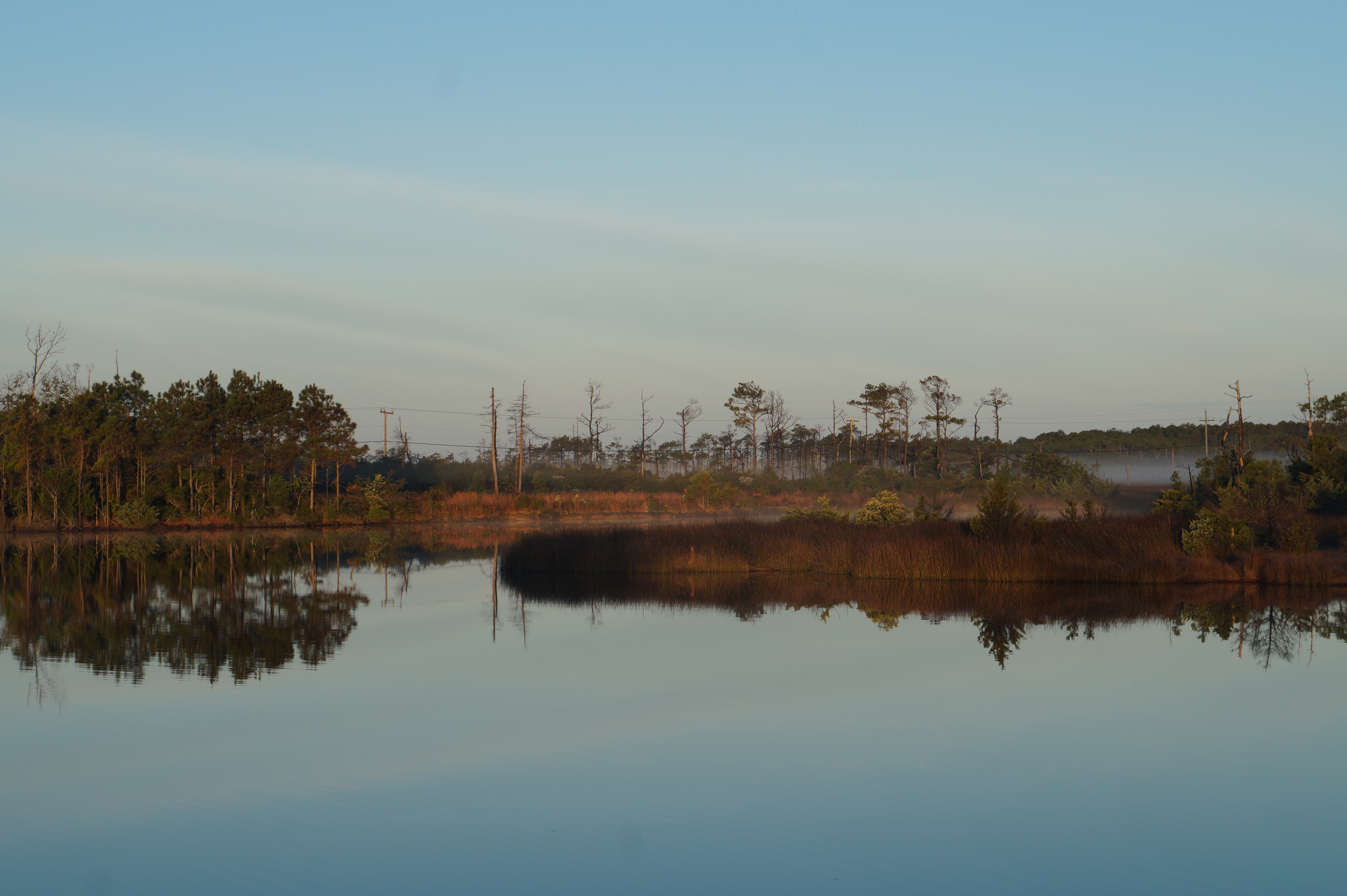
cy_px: 448
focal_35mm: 82
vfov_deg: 16.5
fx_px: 3085
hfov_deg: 24.6
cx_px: 674
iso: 100
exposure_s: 1/125
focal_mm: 55
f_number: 8
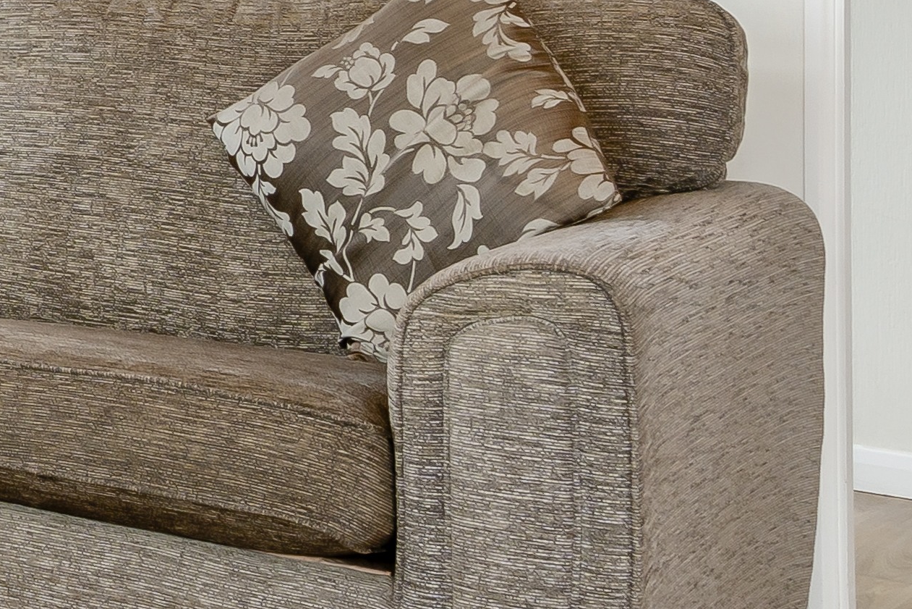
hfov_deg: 13.2
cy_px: -264
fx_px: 2812
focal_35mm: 111
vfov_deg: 11.9
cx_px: -1343
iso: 100
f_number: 11
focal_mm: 17
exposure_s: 1/15
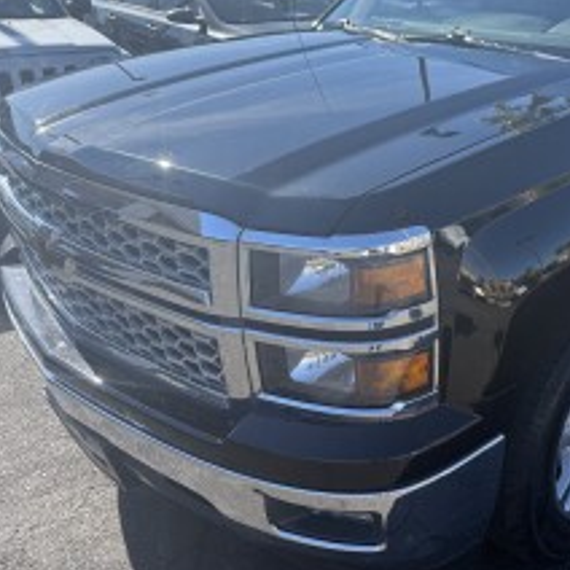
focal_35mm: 37
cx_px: 475
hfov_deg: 42.4
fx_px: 689
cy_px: 238
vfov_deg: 44.8
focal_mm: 6.76
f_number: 1.78
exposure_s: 1/2169
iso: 100
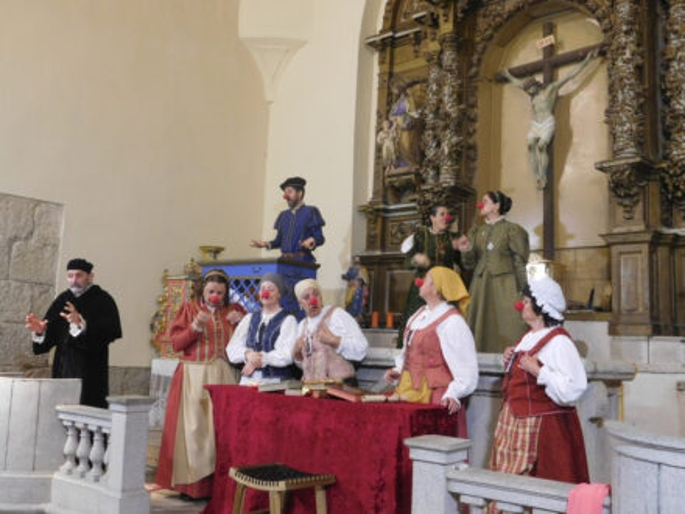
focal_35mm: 36
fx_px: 712
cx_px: 342
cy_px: 257
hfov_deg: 51.4
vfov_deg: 39.7
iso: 400
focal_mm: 6.3
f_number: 3.5
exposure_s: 1/30
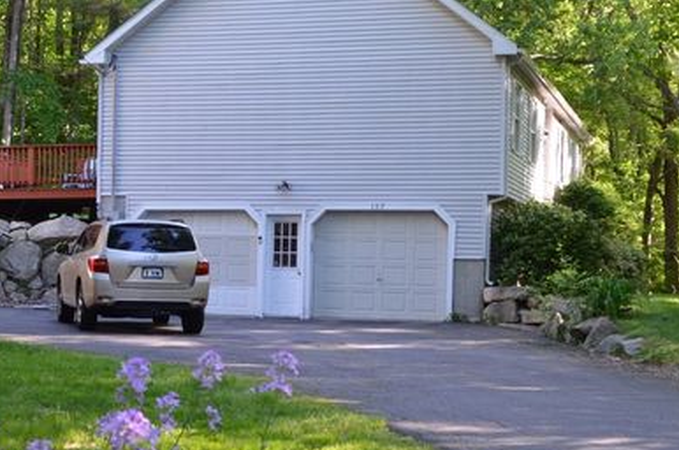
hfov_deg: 54.4
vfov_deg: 37.7
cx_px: 310
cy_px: 234
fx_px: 659
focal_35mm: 35
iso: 400
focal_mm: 18
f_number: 5
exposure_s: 1/100
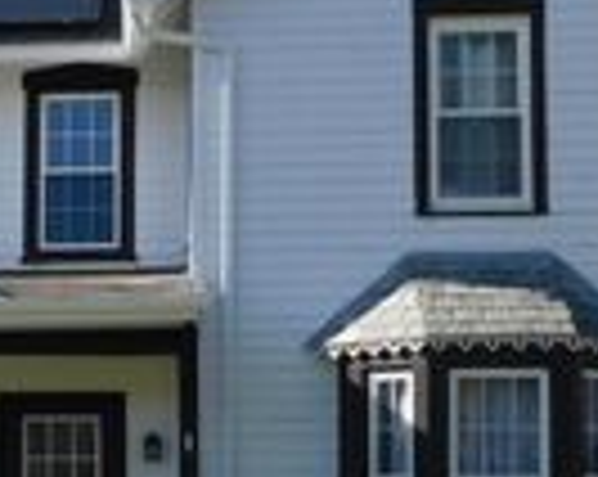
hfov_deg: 16.7
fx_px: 1944
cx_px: -144
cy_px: 430
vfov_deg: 13.8
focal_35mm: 110
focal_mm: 5.3
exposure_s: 1/1000
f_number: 3.2
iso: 125
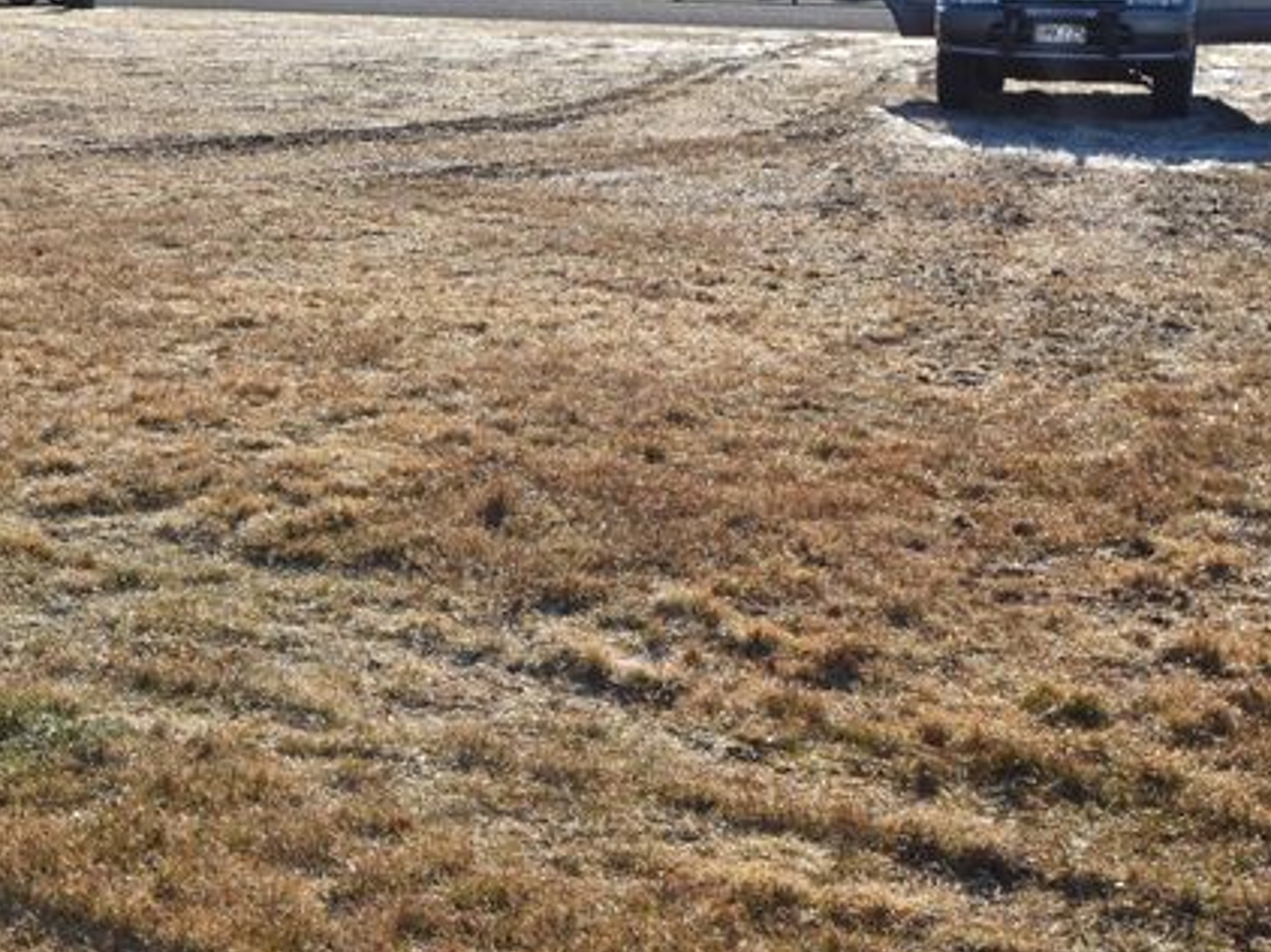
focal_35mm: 63
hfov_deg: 29.5
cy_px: 229
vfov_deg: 23.0
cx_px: 136
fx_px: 2312
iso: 100
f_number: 11
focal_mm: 24
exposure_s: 1/200
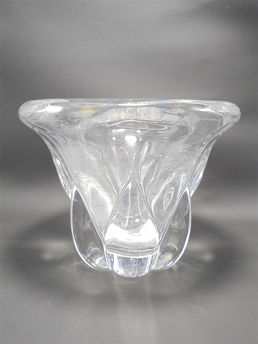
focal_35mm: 34
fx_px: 338
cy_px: 172
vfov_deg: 54.0
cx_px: 129
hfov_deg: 41.8
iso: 400
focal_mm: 6.1
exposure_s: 1/30
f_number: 4
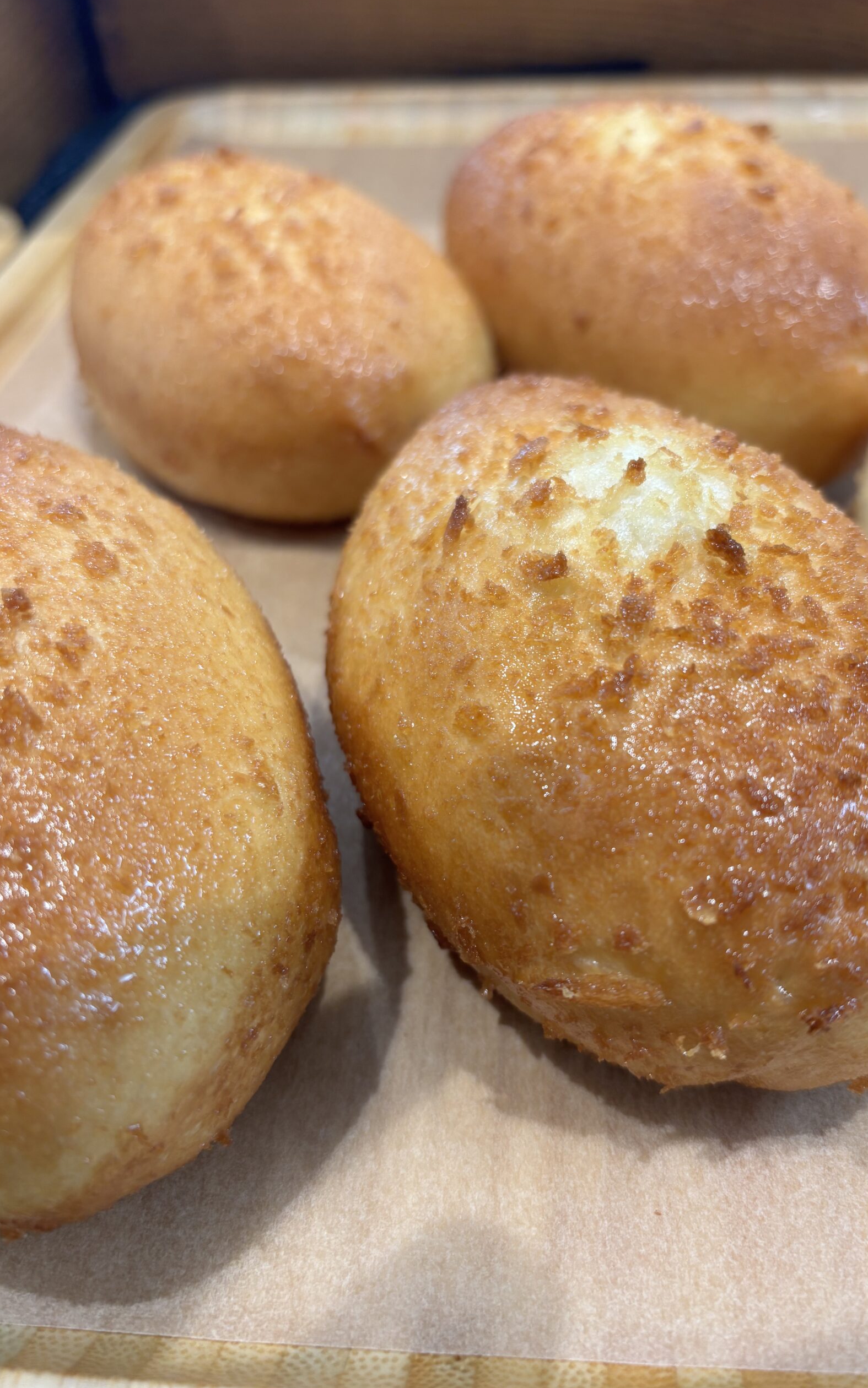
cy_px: 697
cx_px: 485
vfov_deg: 66.5
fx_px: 1060
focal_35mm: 28
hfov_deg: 44.5
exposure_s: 1/60
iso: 80
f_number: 1.6
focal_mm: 5.96
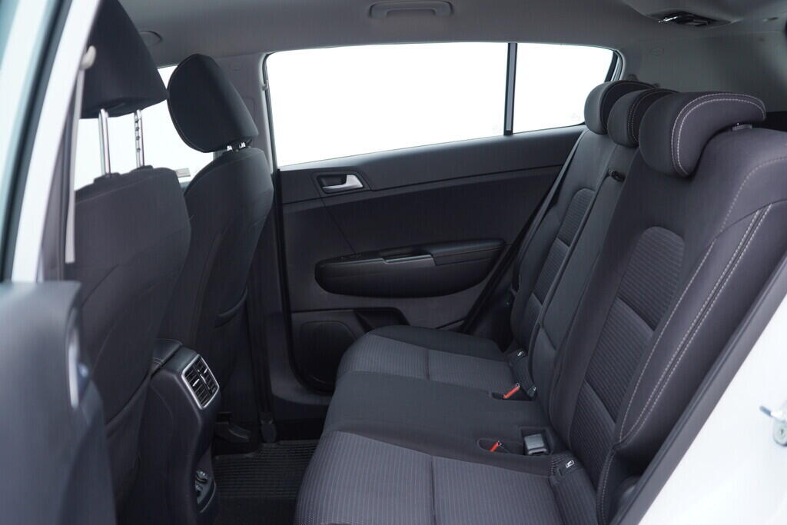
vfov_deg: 36.9
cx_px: 394
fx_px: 787
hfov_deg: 53.1
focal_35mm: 36
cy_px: 262
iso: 125
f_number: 2.8
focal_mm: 24
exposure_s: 1/40
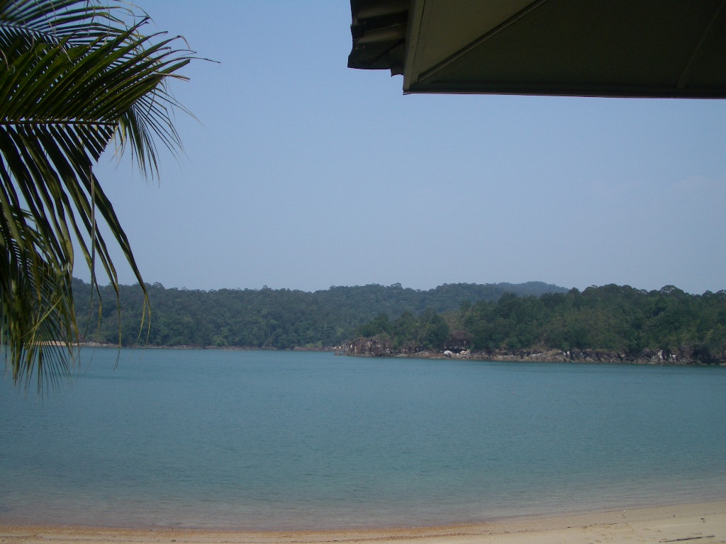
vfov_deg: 40.7
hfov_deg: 52.6
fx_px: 734
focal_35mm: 35
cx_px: 363
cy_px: 272
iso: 50
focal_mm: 5.8
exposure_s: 1/1000
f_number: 4.3
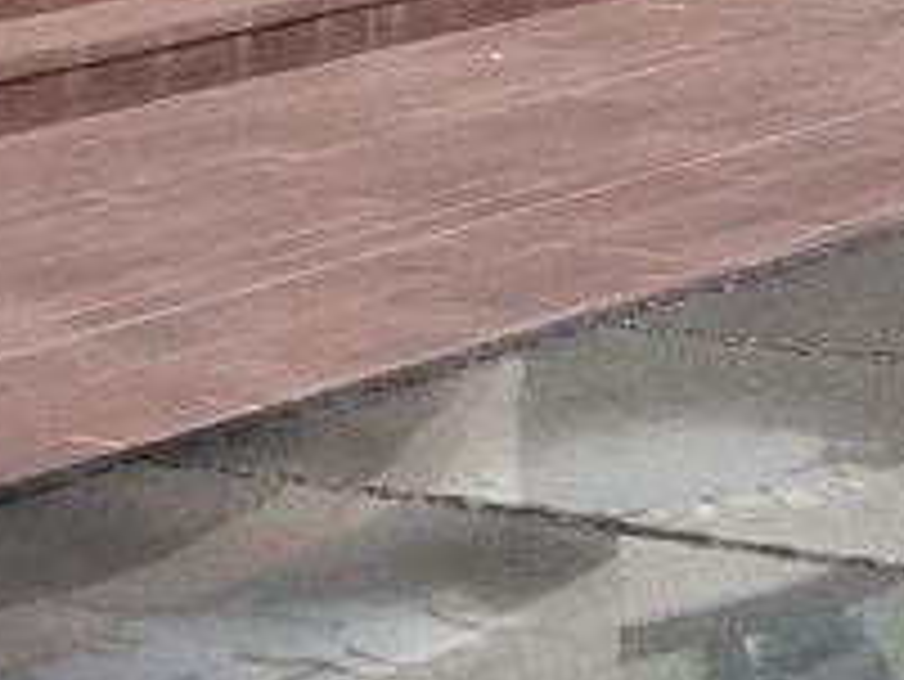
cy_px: -392
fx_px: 5200
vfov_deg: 7.3
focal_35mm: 199
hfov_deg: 9.6
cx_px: -504
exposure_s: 1/500
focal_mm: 4.5
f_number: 5.6
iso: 160
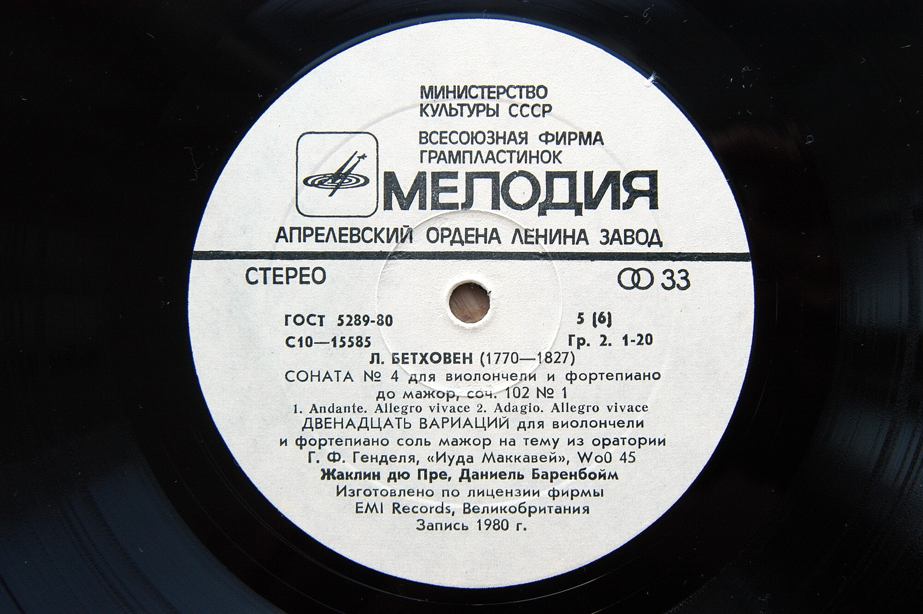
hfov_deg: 37.9
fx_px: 1345
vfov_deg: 25.7
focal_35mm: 52
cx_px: 462
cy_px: 307
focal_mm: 35
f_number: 4.5
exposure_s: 1/80
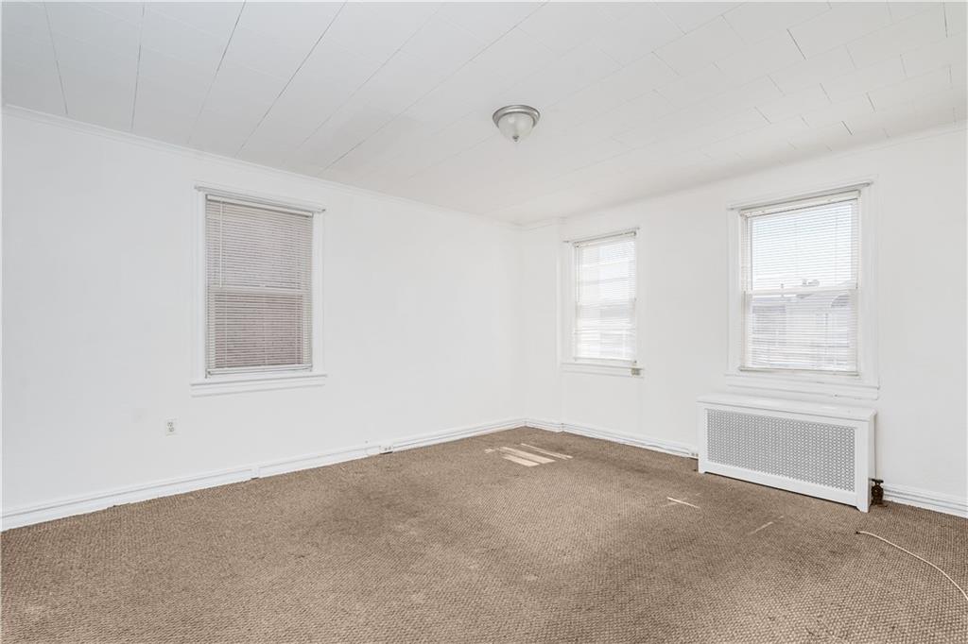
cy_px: 322
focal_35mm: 16
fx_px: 430
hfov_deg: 96.8
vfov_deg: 73.7
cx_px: 484
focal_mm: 16
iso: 64
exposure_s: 1/100
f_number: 7.1
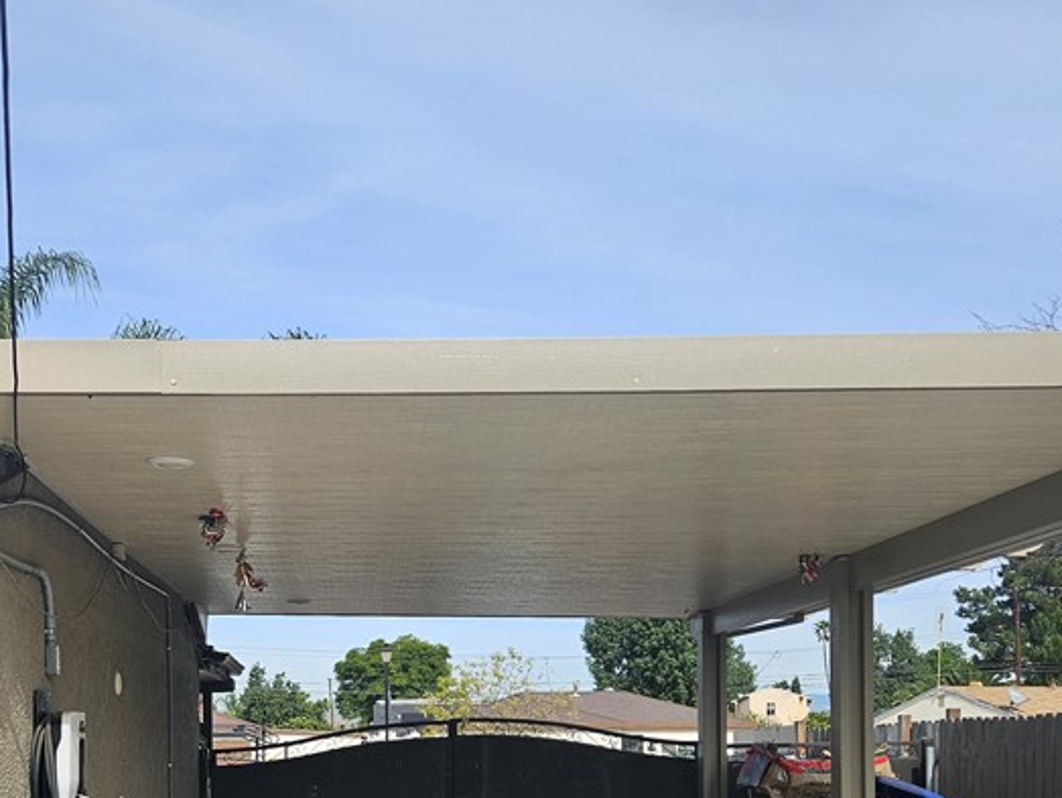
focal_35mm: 45
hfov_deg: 41.2
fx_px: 1382
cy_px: 741
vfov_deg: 30.6
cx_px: 311
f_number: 1.8
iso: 25
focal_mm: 5.4
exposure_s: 1/1714
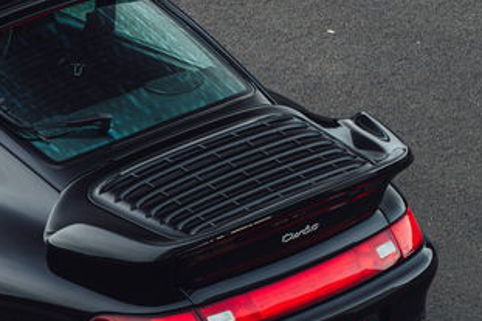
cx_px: -104
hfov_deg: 5.4
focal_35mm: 382
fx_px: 5112
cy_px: 199
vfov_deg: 3.6
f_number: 5.6
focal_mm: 116
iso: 400
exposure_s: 1/100
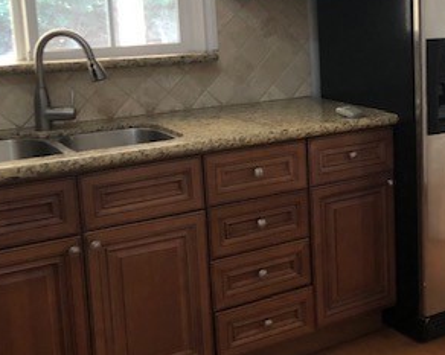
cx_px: 465
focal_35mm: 60
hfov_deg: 29.1
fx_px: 789
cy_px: 111
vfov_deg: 25.2
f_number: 1.8
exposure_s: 1/15
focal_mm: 3.99
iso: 64
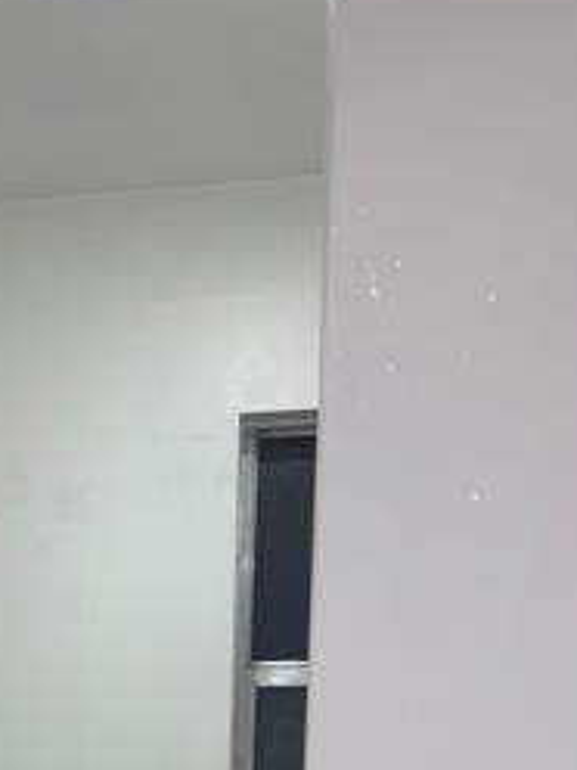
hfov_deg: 24.3
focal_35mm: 58
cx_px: 31
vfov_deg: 29.4
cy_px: 885
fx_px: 1289
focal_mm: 6.76
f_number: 1.78
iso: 100
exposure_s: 1/120
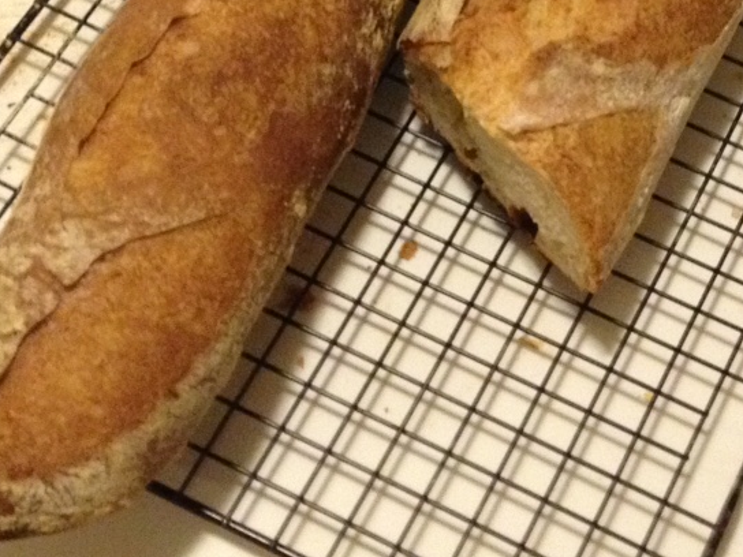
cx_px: 559
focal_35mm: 105
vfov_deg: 13.9
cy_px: 27
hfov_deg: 18.6
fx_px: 2254
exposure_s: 1/20
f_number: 2.4
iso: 400
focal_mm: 4.28
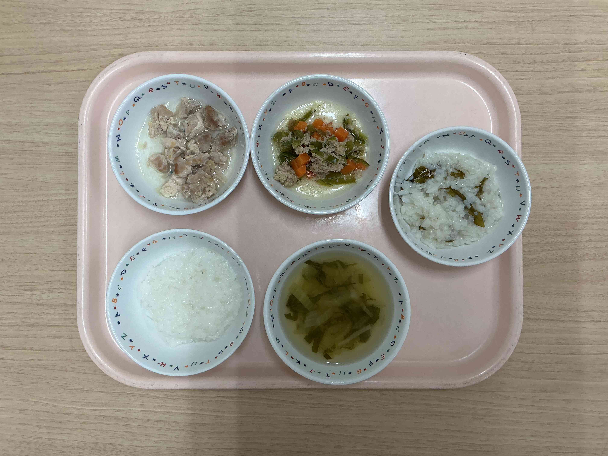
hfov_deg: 61.7
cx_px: 304
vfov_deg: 48.2
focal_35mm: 29
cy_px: 228
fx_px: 509
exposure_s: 1/60
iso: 32
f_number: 1.8
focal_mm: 3
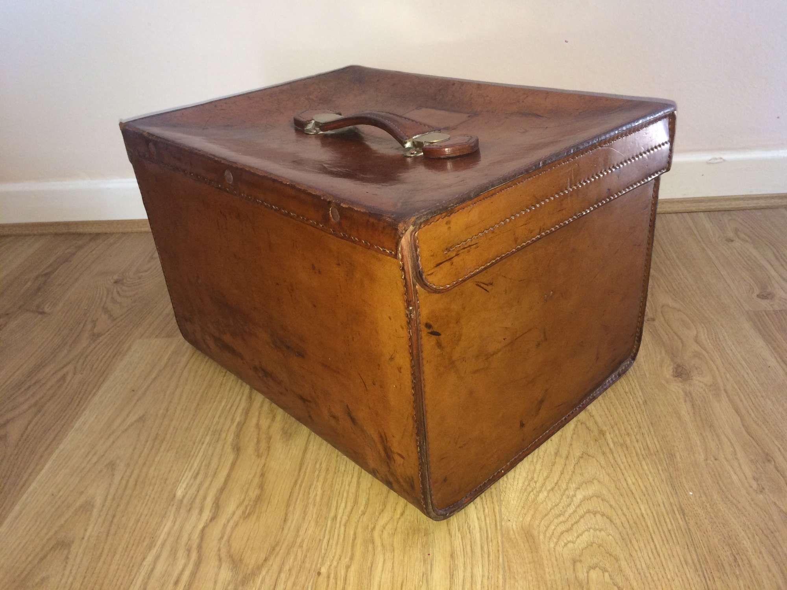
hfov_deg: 61.7
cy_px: 295
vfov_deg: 48.2
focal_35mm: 29
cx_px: 394
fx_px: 659
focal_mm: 4.15
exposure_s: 1/33
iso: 100
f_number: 2.2
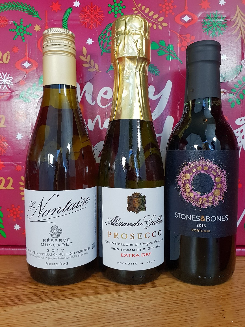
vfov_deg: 65.3
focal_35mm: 27
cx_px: 125
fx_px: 255
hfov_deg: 51.4
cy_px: 169
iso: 100
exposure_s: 1/100
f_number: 2.4
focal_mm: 4.3
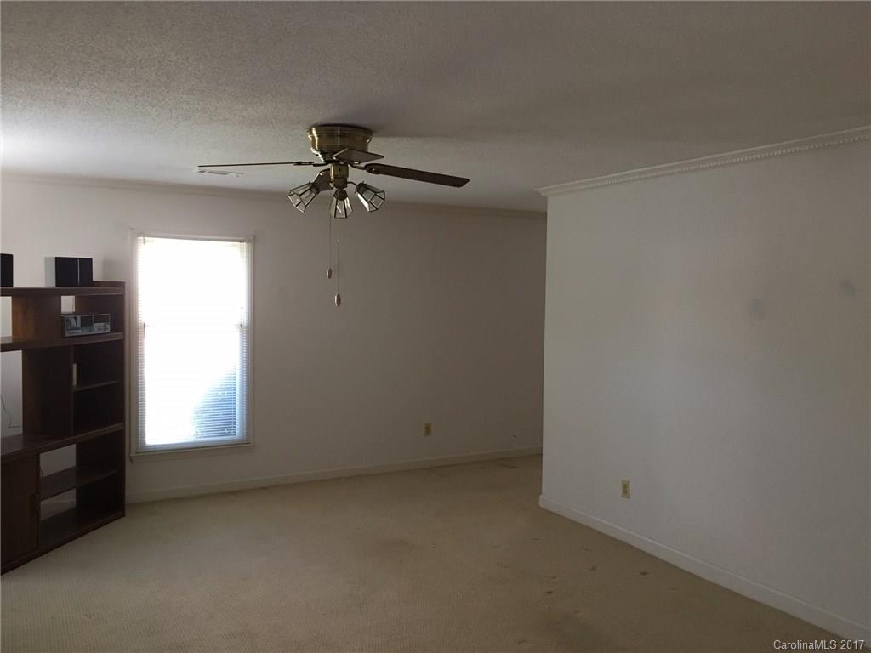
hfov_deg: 61.7
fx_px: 730
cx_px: 436
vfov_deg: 48.2
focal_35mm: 29
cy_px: 326
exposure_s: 1/30
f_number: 2.2
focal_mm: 4.15
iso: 125
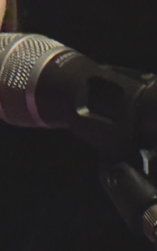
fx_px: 5778
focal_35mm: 844
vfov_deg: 2.5
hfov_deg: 1.6
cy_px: 297
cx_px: -57
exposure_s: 1/40
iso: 1250
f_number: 2.8
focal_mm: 15.66
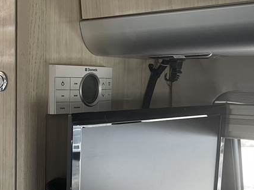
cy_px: 141
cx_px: 75
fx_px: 462
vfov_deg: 23.1
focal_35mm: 63
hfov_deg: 30.4
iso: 125
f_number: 1.6
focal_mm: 5.1
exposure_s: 1/73
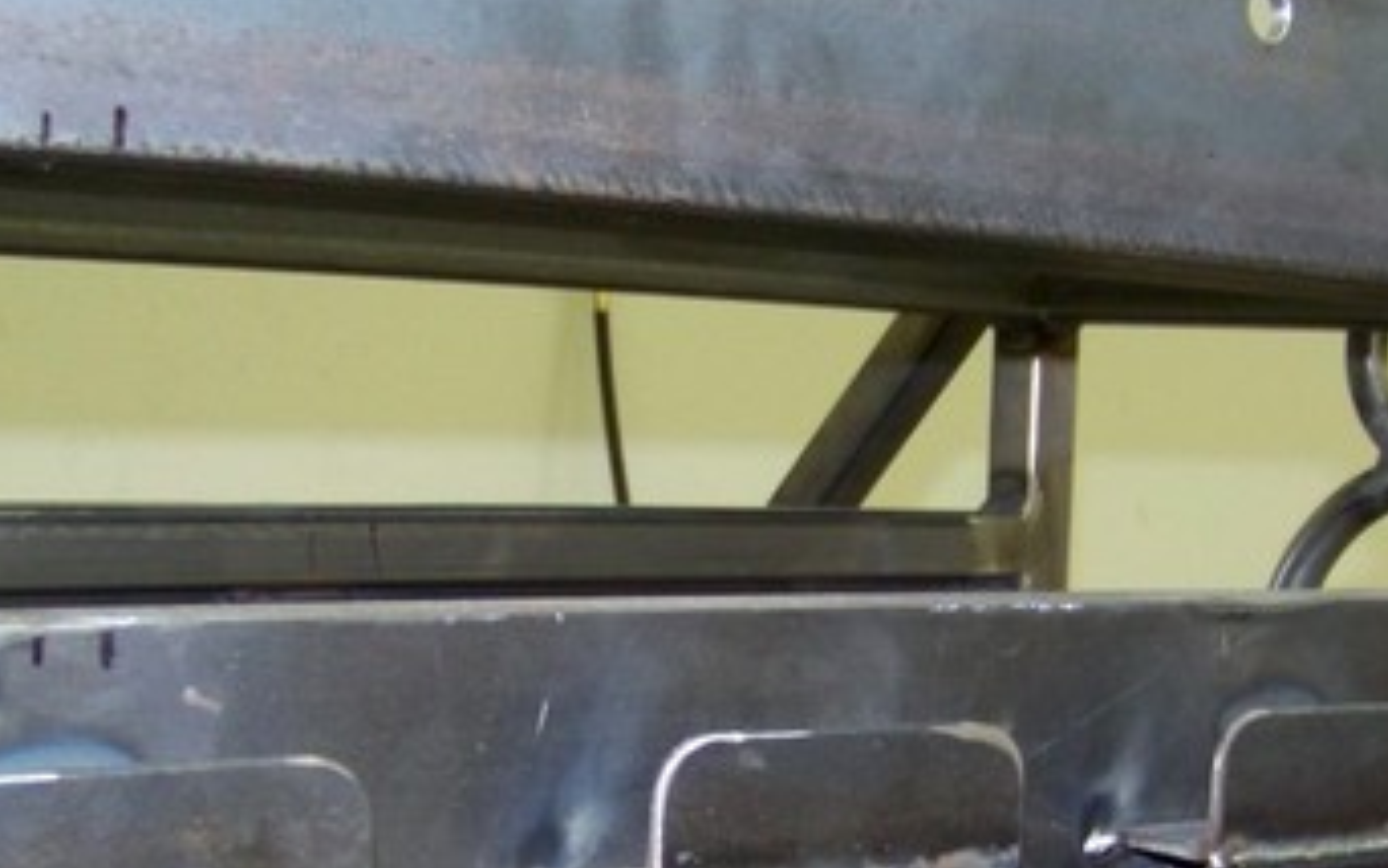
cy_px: 834
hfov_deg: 26.4
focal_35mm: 78
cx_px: 881
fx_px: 2952
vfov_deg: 16.4
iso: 200
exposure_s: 1/30
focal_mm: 5.85
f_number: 2.8
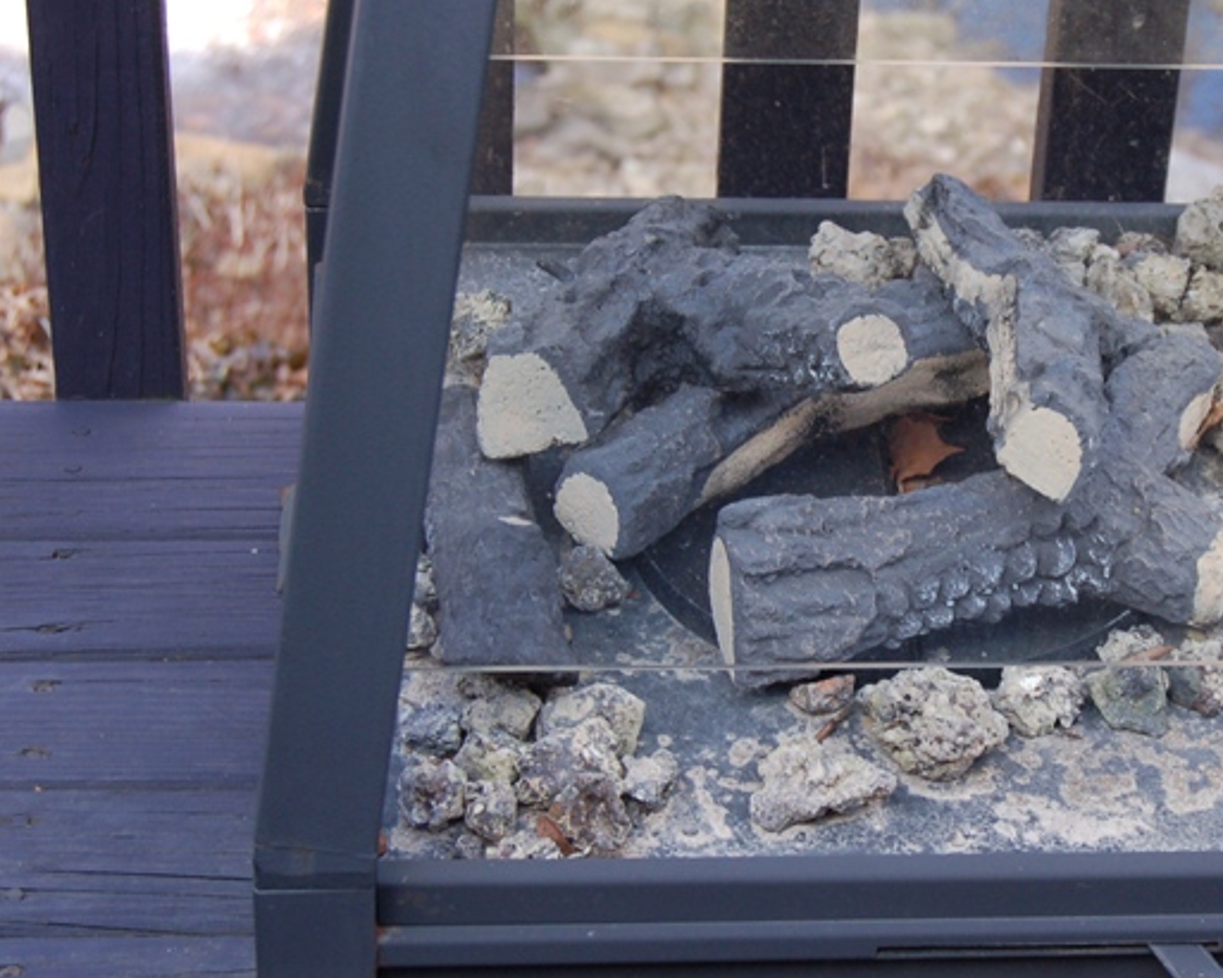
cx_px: 899
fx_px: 3401
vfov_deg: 16.4
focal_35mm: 94
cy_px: 484
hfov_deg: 20.2
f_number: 5
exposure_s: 1/100
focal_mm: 38
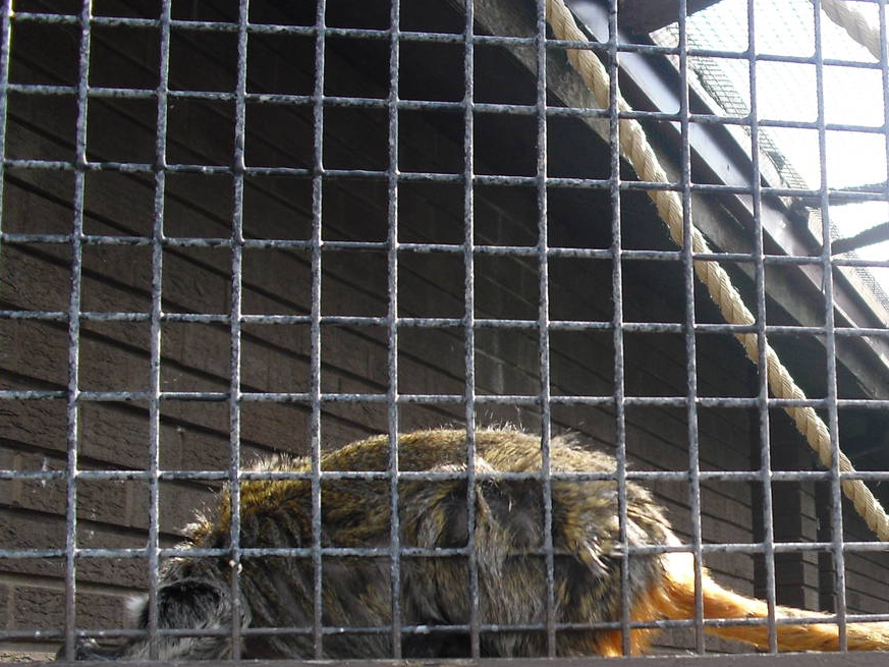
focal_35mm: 66
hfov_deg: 28.5
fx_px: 1695
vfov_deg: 22.2
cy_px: 449
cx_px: 759
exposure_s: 1/320
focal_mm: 6.3
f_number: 3.1
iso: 100
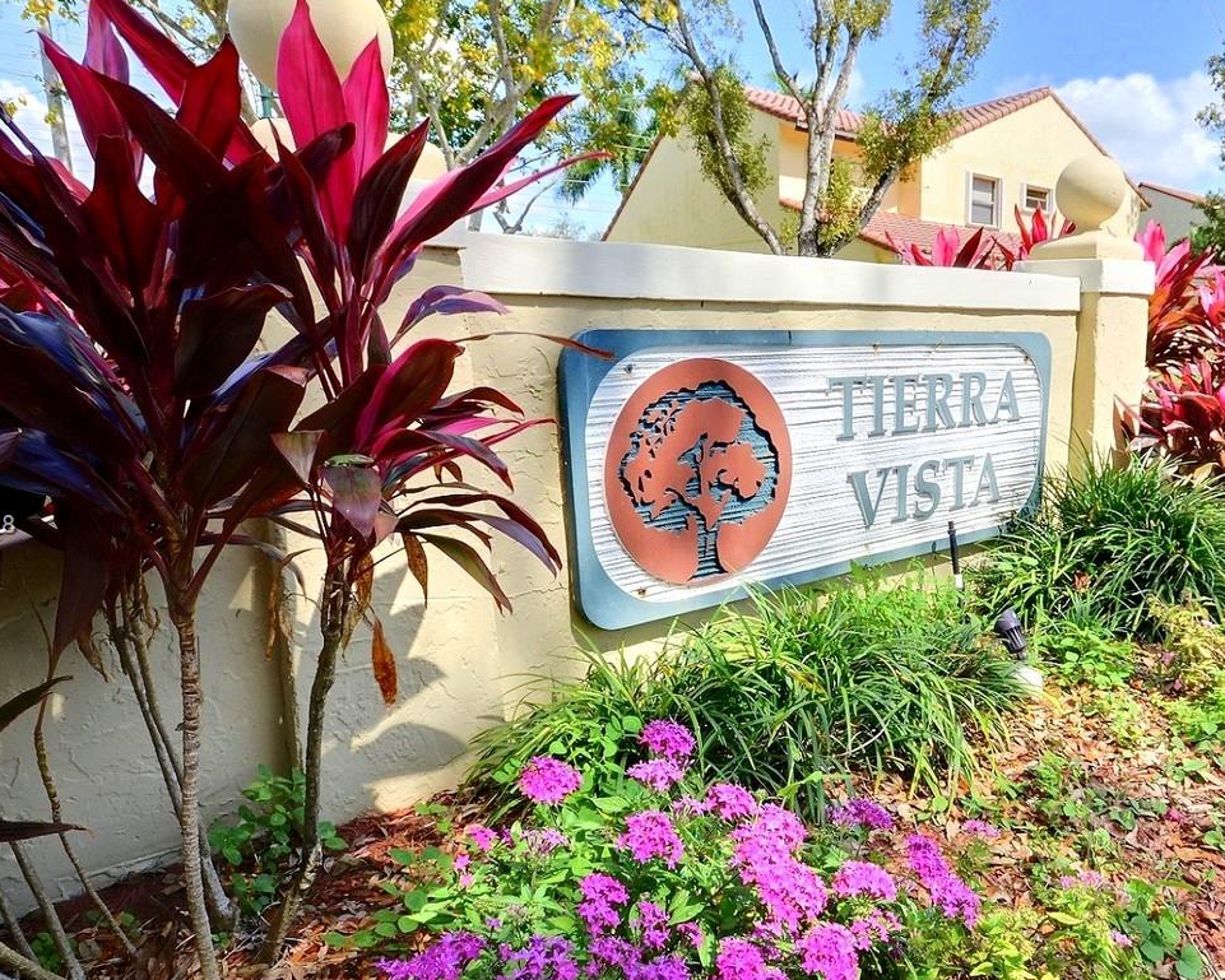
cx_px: 834
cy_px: 527
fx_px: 935
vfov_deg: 55.3
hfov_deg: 64.4
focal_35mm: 26
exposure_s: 1/2
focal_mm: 11
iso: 400
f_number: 9
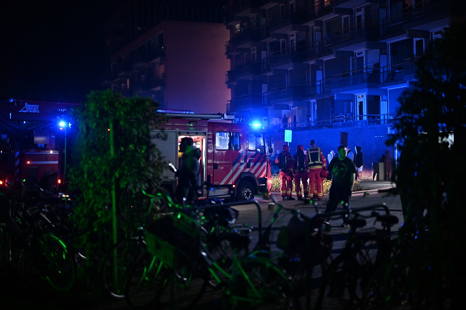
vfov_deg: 27.0
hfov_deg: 39.6
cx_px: 233
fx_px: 647
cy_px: 155
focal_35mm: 50
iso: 3200
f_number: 1.2
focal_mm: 50
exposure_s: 1/125
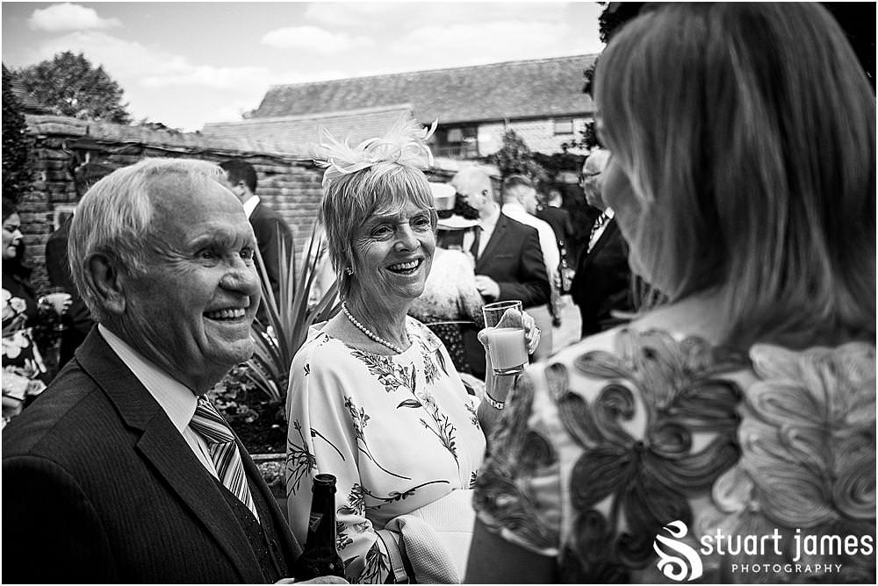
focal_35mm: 35
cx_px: 439
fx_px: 854
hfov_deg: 54.4
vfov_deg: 37.9
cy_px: 293
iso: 250
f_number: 2
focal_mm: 23
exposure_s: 1/2000
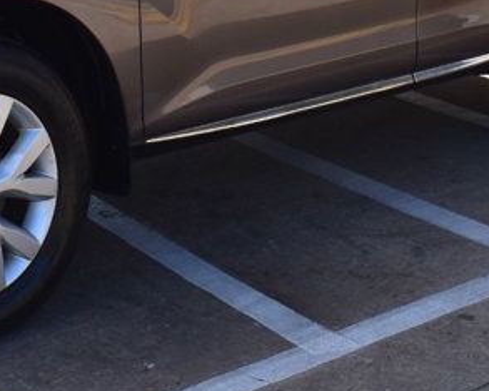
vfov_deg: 11.8
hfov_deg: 15.0
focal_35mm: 128
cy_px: -89
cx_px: 225
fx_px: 1851
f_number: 11
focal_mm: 26
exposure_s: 1/400
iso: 400
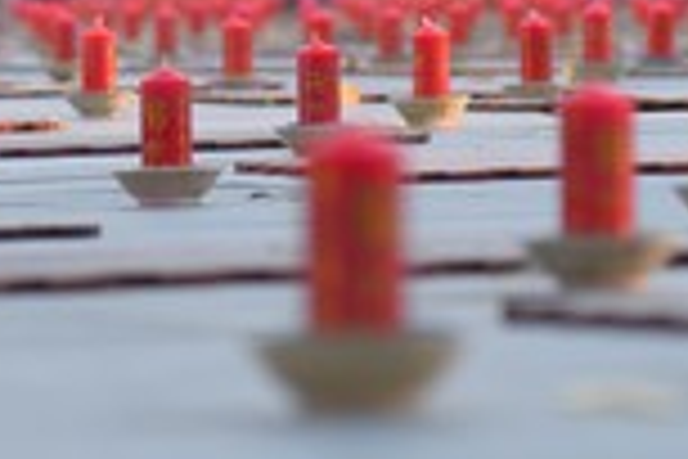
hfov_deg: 4.6
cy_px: -288
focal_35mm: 447
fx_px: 8542
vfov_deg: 3.1
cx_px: 526
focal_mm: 105
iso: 125
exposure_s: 1/400
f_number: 4.5
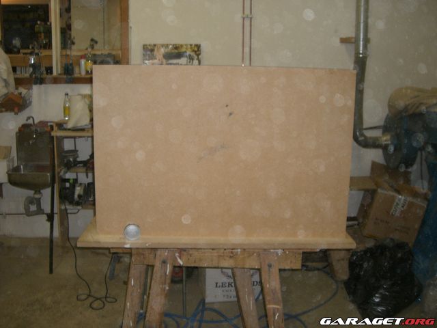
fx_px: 480
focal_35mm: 38
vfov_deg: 37.7
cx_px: 218
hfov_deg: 49.0
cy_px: 164
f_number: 2.7
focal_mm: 6.2
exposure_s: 1/60
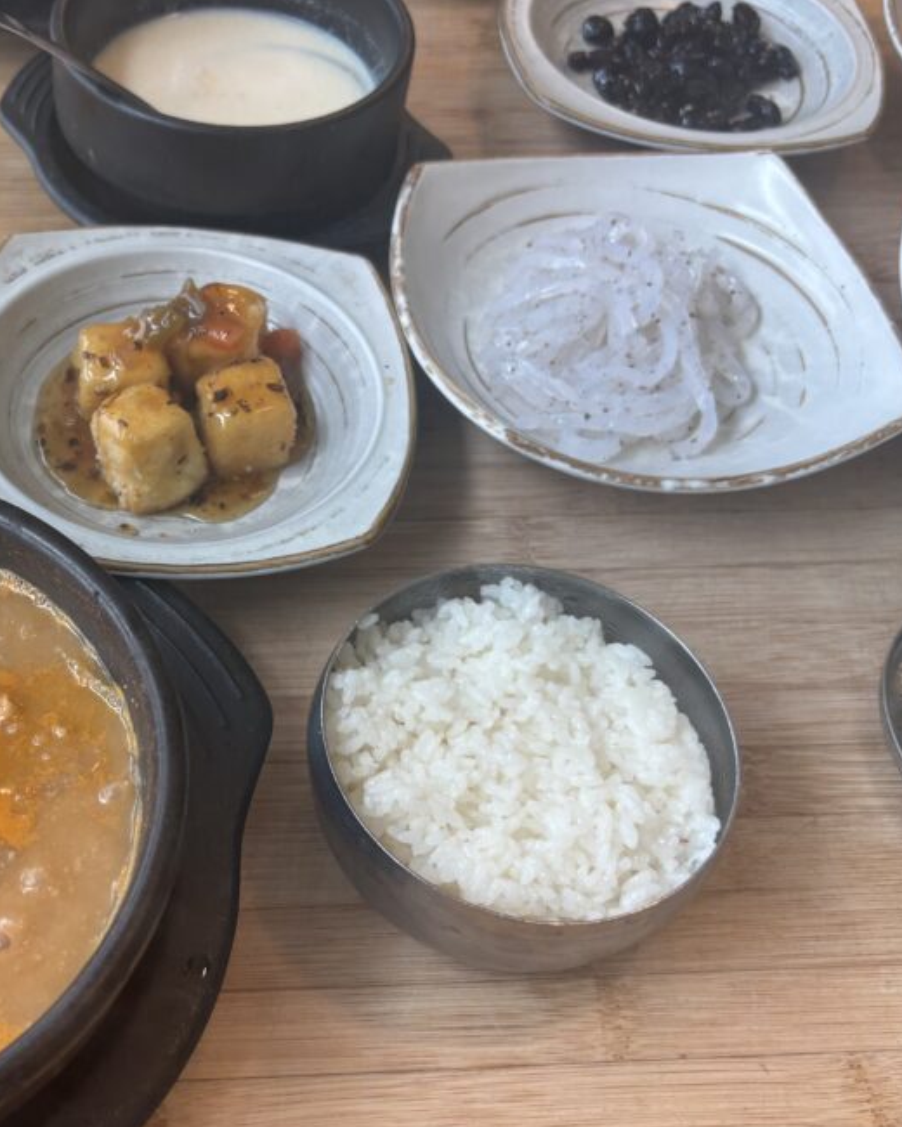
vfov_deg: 45.8
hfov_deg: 36.2
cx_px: 189
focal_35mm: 40
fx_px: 1335
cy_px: 607
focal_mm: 5.96
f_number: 1.6
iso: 40
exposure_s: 1/120
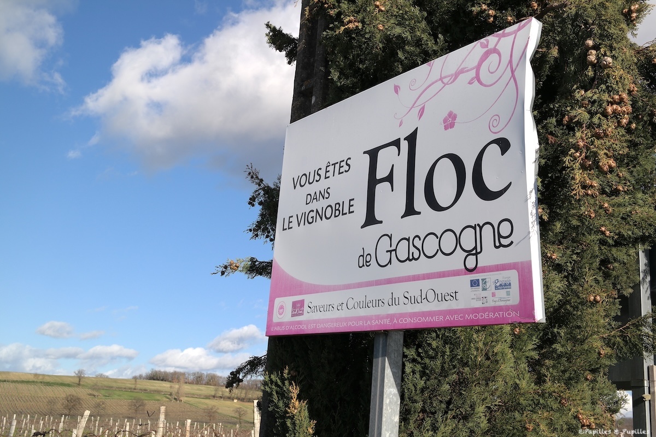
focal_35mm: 43
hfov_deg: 45.4
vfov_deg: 31.2
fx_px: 783
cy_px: 218
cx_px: 328
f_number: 7.1
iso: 100
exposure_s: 1/400
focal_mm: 28
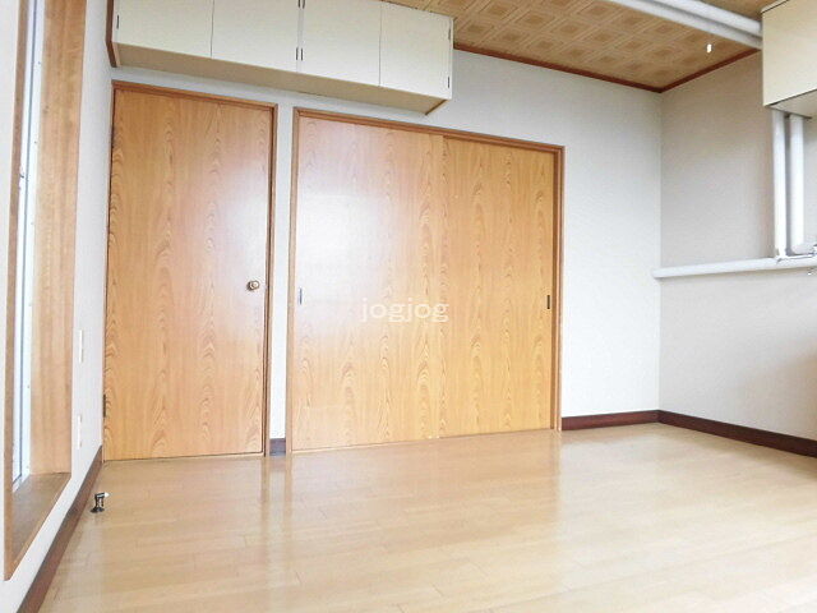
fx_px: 566
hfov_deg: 71.6
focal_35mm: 24
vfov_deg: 56.8
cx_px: 408
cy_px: 306
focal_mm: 4.3
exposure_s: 1/50
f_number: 3.1
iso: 250
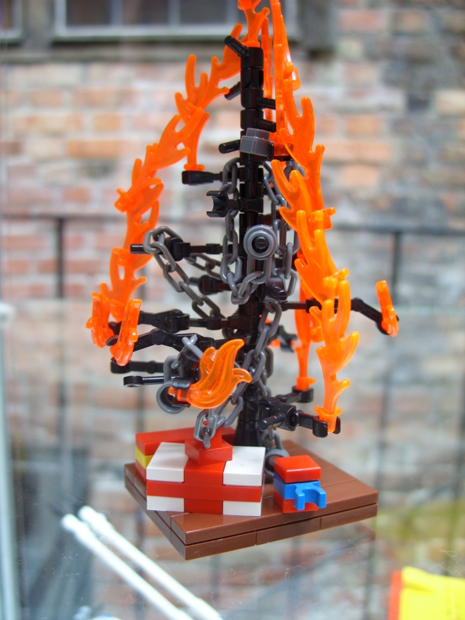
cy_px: 310
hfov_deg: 37.7
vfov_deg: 49.0
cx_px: 232
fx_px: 681
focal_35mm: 38
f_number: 2.8
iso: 50
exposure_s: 1/10
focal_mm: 7.8
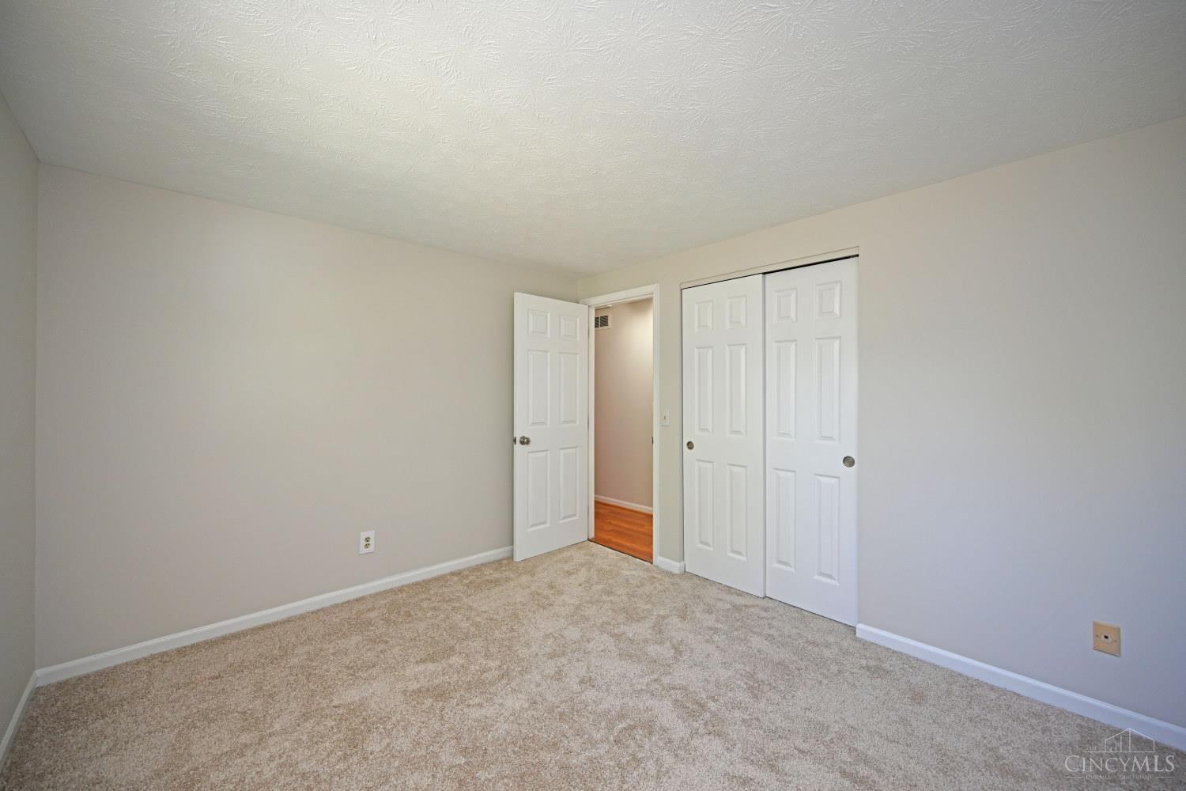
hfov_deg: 104.3
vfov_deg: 81.2
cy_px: 396
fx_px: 461
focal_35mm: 14
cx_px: 593
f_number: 4
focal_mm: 14
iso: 280
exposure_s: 1/60
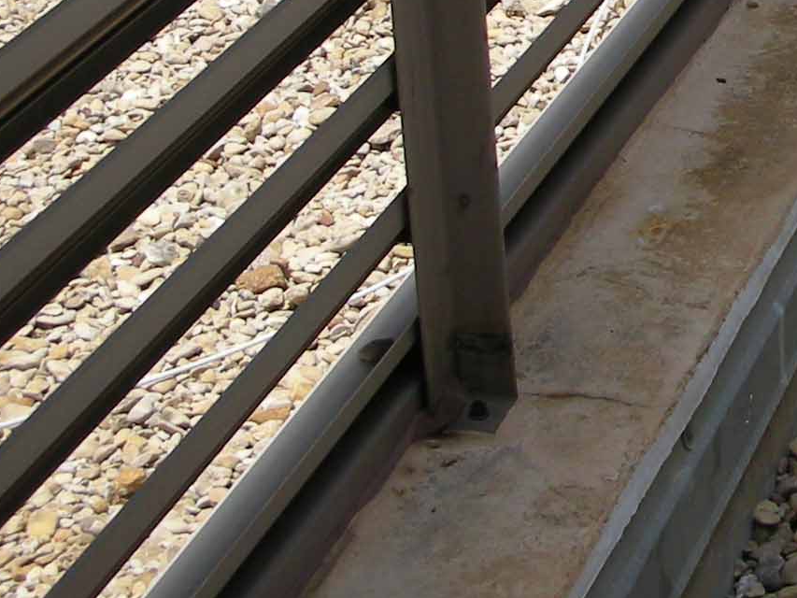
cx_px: 1182
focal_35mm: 126
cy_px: -265
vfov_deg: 11.3
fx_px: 2901
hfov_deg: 14.6
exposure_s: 1/118
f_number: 7.9
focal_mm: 5.8
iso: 65
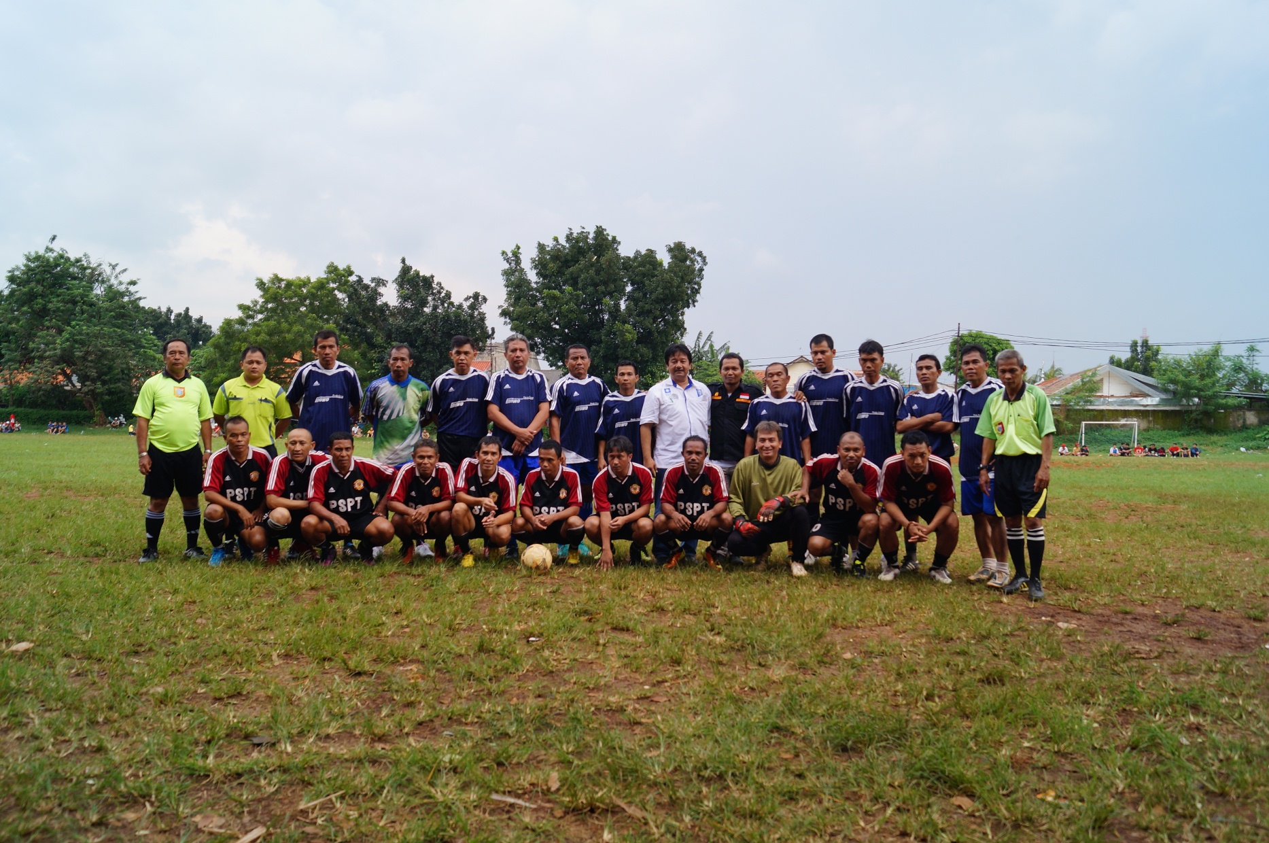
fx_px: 951
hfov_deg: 67.4
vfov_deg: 47.8
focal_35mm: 27
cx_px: 634
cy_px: 422
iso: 100
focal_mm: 18
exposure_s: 1/80
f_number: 5.6
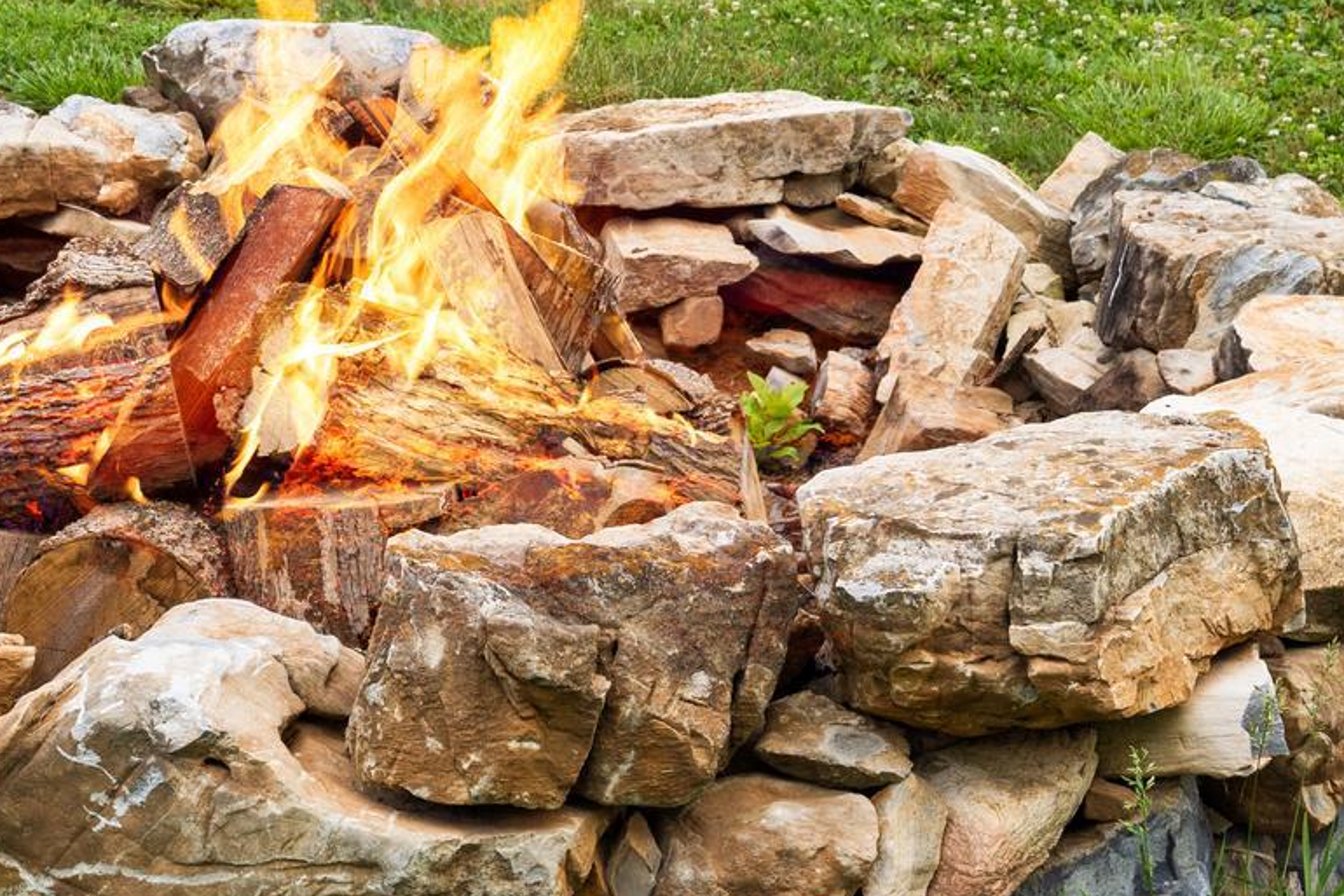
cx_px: 396
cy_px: -71
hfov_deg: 18.7
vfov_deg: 12.4
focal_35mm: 109
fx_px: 4068
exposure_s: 1/50
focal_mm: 41
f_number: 7.1
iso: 200
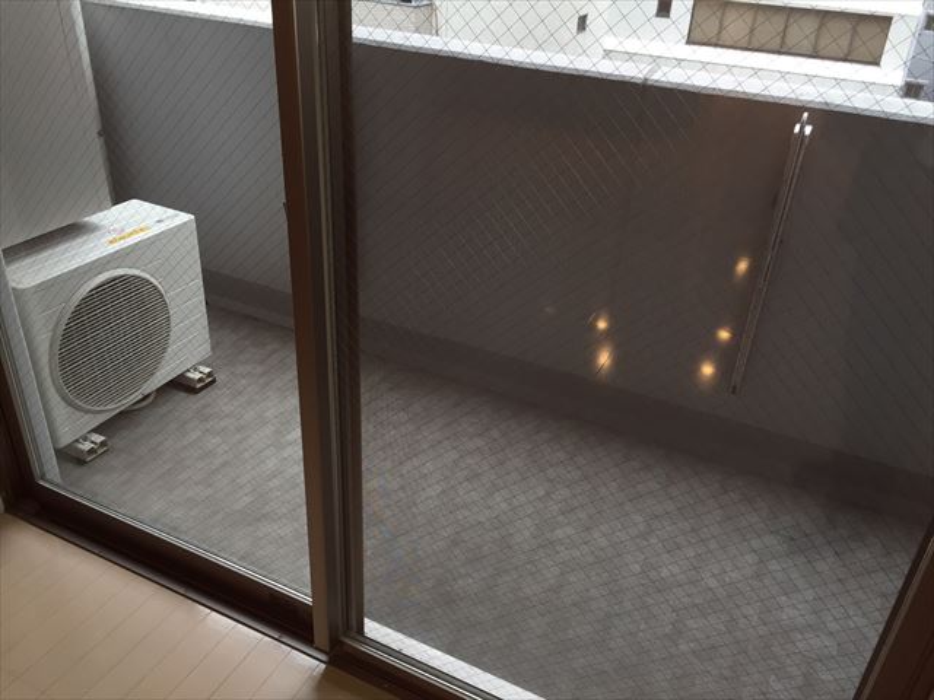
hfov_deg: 61.7
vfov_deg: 48.2
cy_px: 350
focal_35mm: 29
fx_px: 782
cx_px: 467
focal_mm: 4.15
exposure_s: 1/33
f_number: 2.2
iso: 80
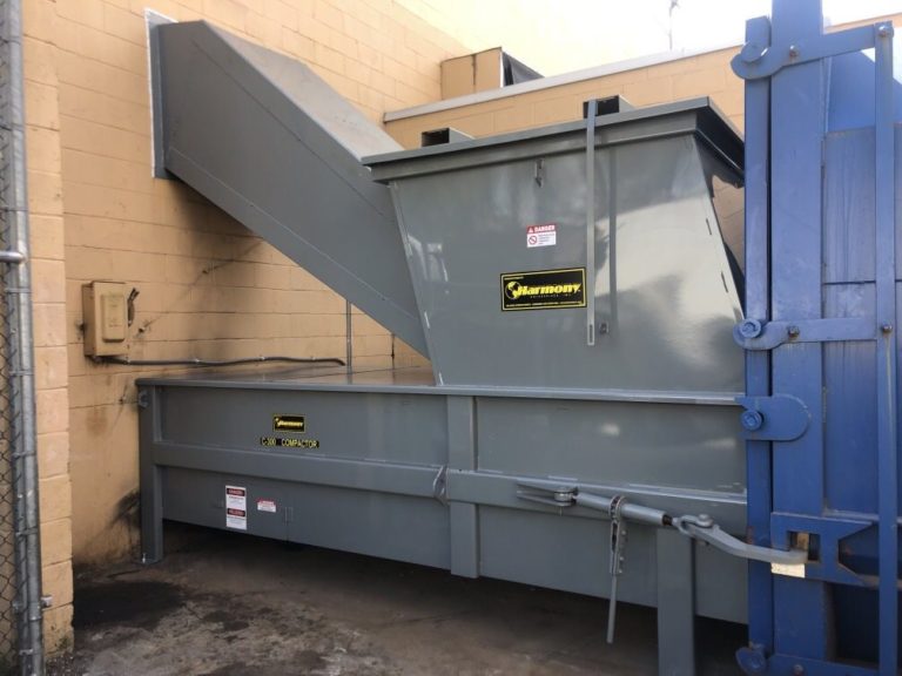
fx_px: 730
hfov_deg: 63.4
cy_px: 338
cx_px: 451
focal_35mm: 28
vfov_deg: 49.7
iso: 20
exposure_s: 1/226
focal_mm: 3.99
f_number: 1.8
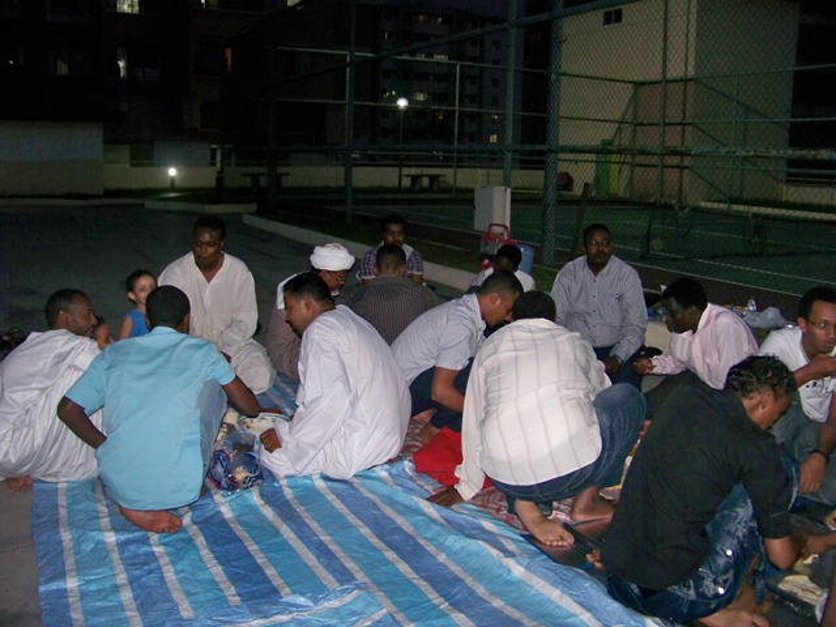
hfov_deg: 55.4
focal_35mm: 33
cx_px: 418
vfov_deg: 42.9
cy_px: 314
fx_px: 797
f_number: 2.8
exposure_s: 1/30
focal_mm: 5.85
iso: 200
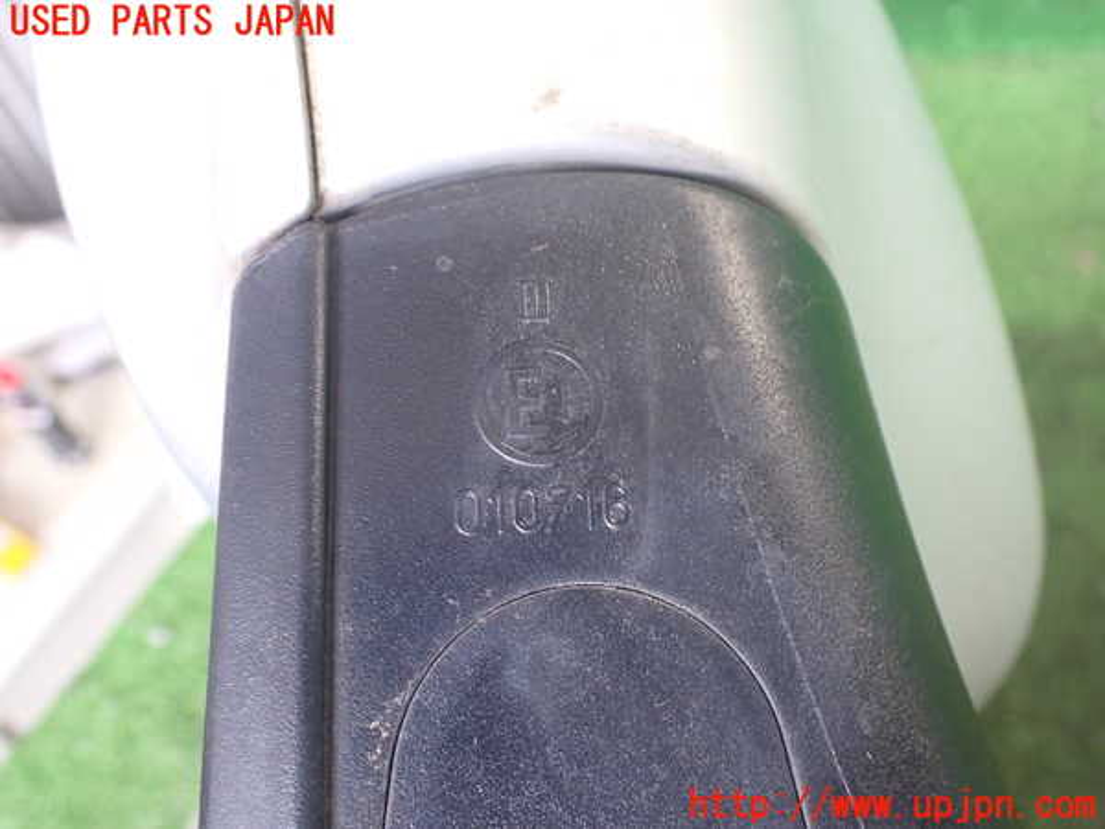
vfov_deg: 46.8
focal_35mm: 30
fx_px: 958
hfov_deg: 60.0
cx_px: 552
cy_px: 414
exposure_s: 1/80
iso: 800
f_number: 2.3
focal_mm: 5.4
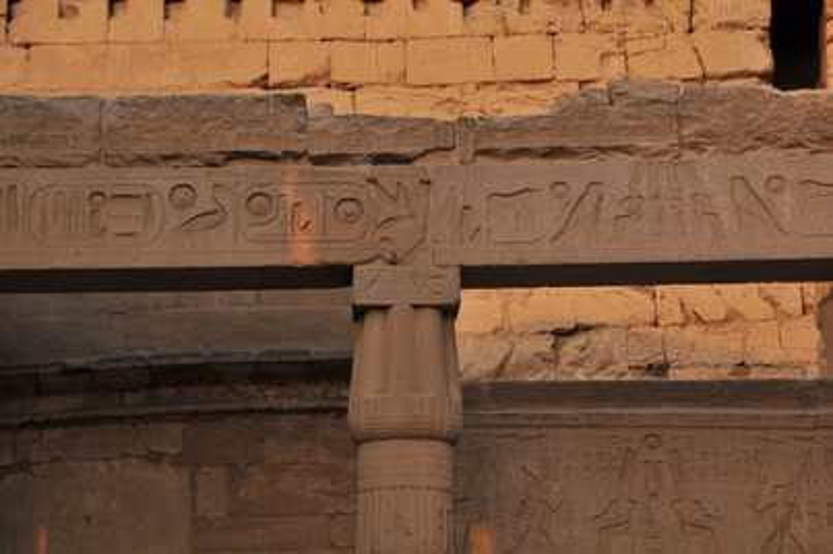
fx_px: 2705
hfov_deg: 17.5
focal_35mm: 117
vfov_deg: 11.7
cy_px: 277
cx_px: 416
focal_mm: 78
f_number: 8
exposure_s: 1/160
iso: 200
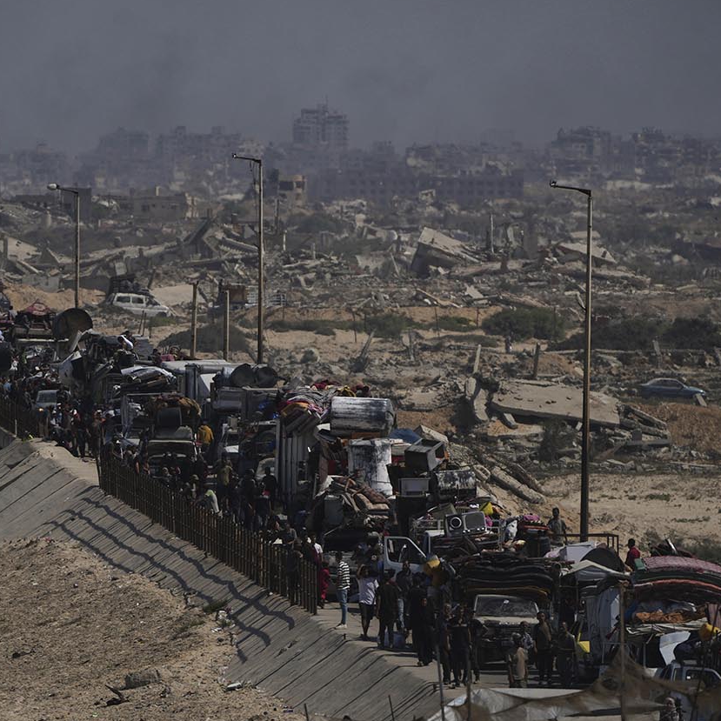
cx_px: 271
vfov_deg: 2.8
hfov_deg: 2.8
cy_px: 422
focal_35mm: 615
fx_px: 14492
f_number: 5.6
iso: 100
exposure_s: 1/2500
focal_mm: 400
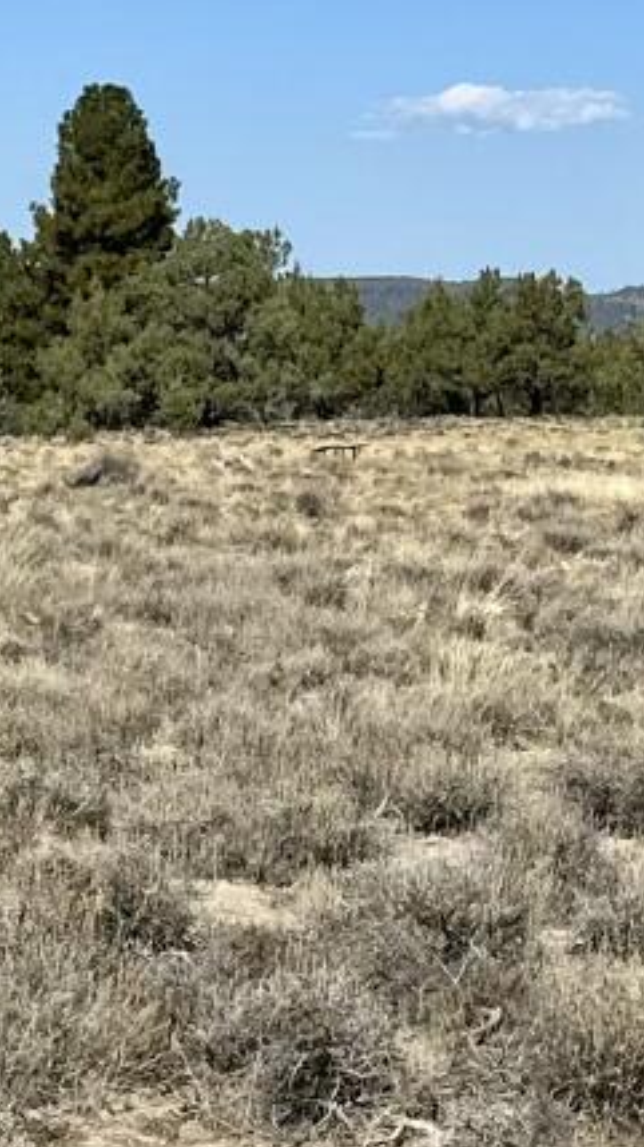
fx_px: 3707
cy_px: 775
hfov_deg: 9.6
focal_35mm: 122
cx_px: -331
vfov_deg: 17.5
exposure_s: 1/5848
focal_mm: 6.86
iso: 80
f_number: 1.78
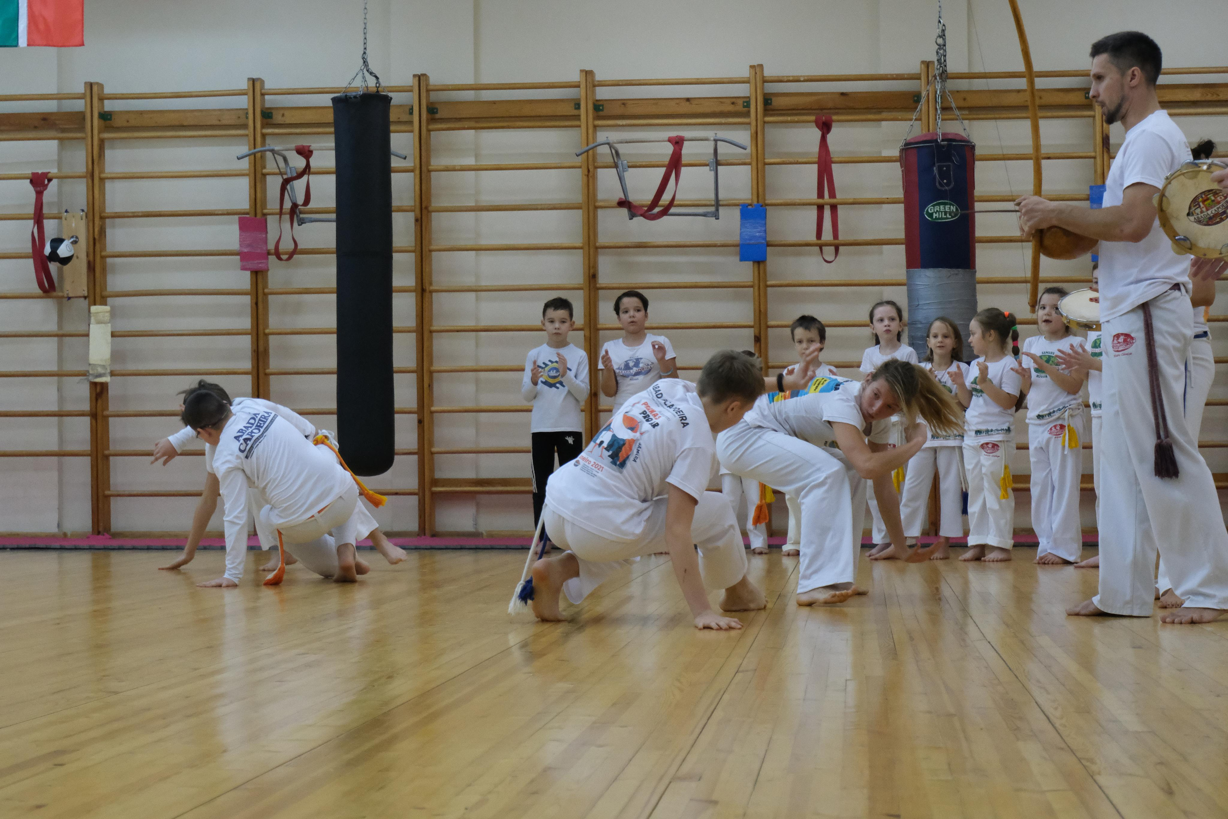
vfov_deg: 20.0
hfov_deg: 29.7
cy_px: 410
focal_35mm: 68
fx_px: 2320
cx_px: 614
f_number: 5.6
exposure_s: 1/300
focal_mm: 45
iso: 6400
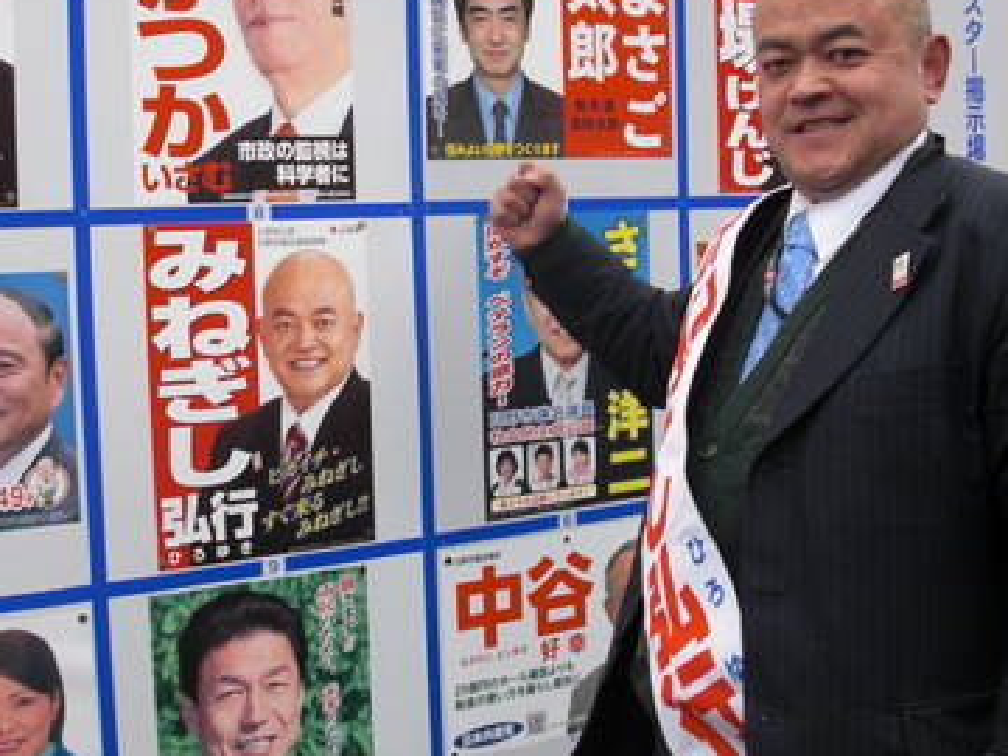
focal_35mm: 50
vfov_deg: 29.0
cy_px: 304
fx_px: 1456
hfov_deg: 38.1
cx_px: 431
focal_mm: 6.3
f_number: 2.8
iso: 50
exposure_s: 1/160
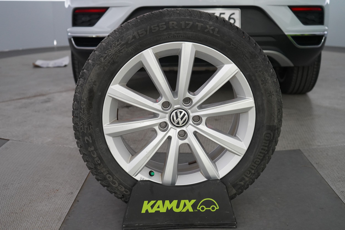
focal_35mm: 42
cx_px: 172
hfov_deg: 46.4
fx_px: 402
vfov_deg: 31.9
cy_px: 115
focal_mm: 42
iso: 2500
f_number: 4.5
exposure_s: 1/160
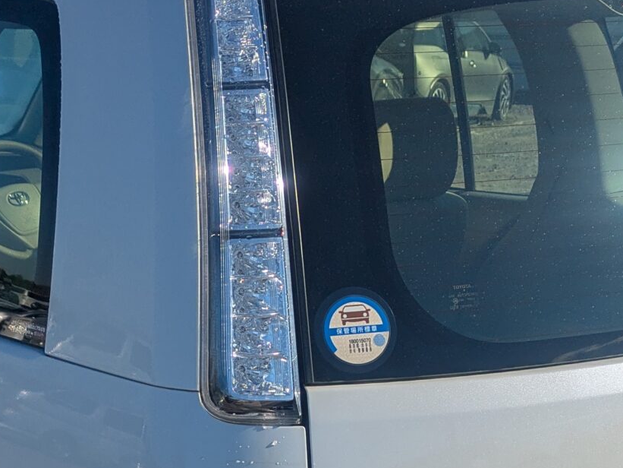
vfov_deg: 18.4
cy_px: 480
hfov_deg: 25.0
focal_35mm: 78
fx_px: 1404
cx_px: 244
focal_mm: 5.43
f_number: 1.89
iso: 49
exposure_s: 1/5076
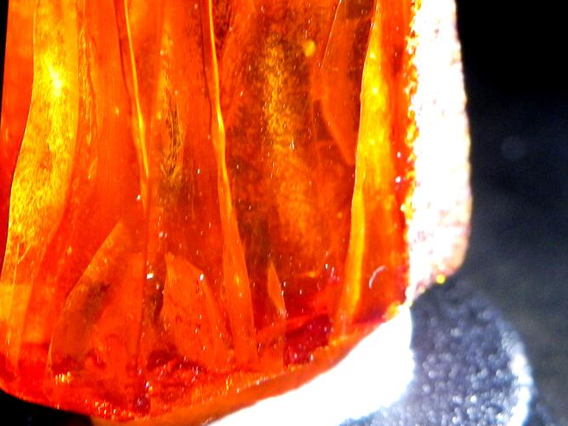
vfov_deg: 10.4
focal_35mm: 142
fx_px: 2330
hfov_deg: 13.9
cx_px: 217
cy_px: 62
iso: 272
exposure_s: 1/29.3
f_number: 4
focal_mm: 13.4
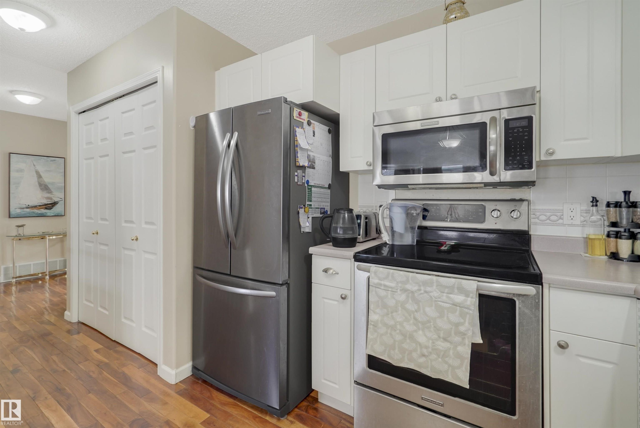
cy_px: 214
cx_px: 320
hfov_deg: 96.7
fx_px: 285
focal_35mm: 16
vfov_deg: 73.8
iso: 1600
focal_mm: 16
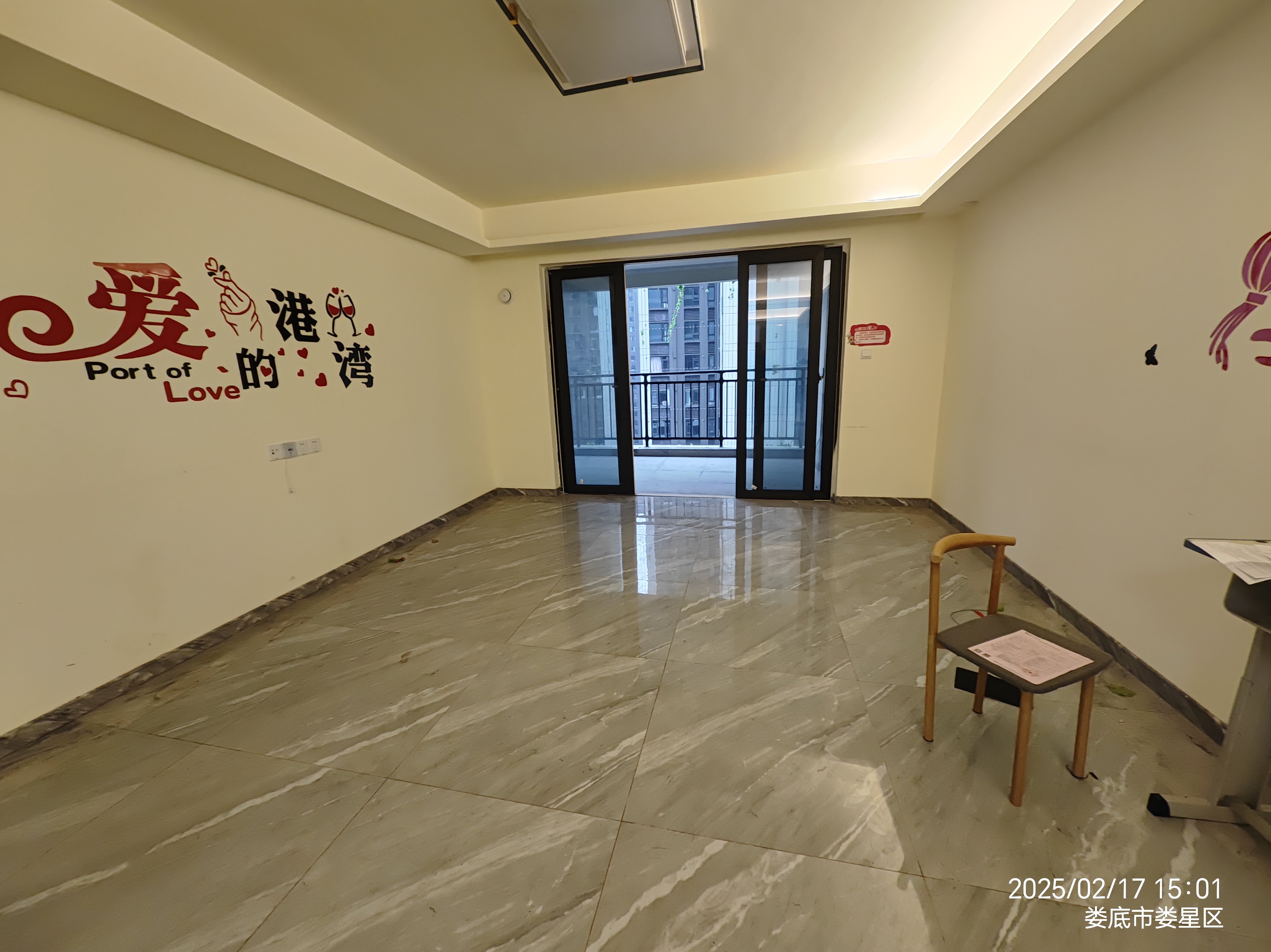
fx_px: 477
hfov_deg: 106.2
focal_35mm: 13
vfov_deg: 89.9
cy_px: 476
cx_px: 636
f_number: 2
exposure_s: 1/50
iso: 320
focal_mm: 1.82
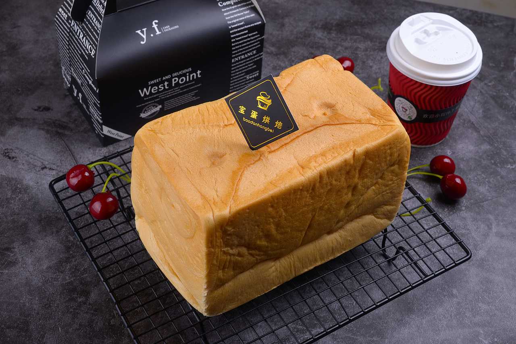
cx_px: 258
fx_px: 717
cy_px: 172
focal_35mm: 50
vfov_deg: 27.0
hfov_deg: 39.6
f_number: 14
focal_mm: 50
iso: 100
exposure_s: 1/125
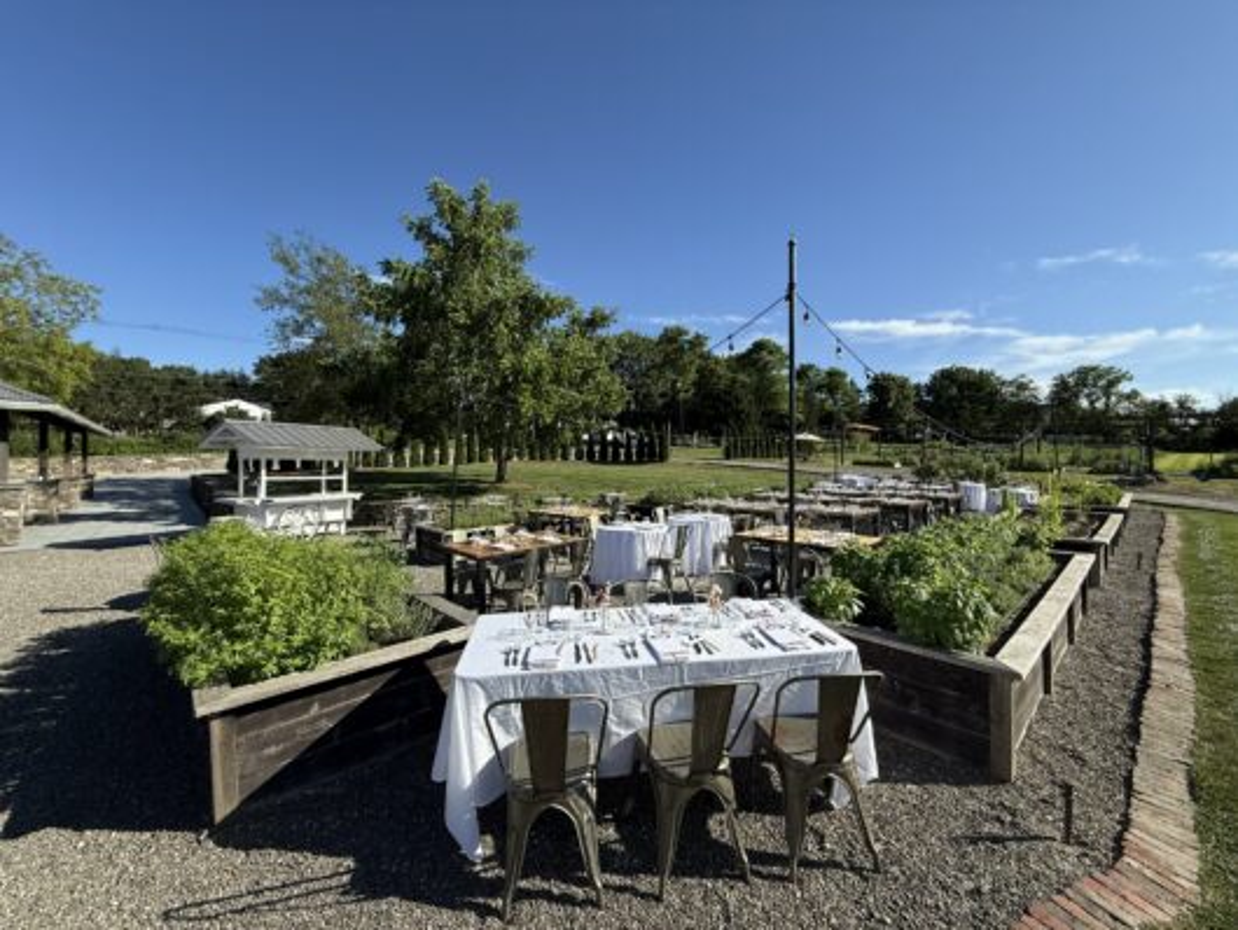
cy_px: 465
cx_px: 619
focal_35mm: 14
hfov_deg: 102.0
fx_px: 501
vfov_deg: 85.7
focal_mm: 2.22
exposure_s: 1/2976
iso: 50
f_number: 2.2
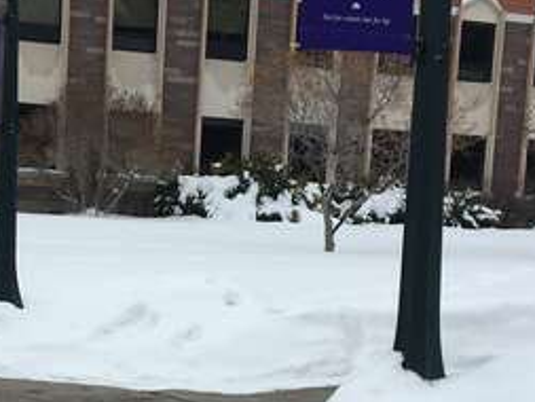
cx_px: 154
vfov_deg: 16.5
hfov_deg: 22.1
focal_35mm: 88
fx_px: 1361
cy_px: 389
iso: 25
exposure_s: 1/1451
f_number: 2.2
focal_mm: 4.15
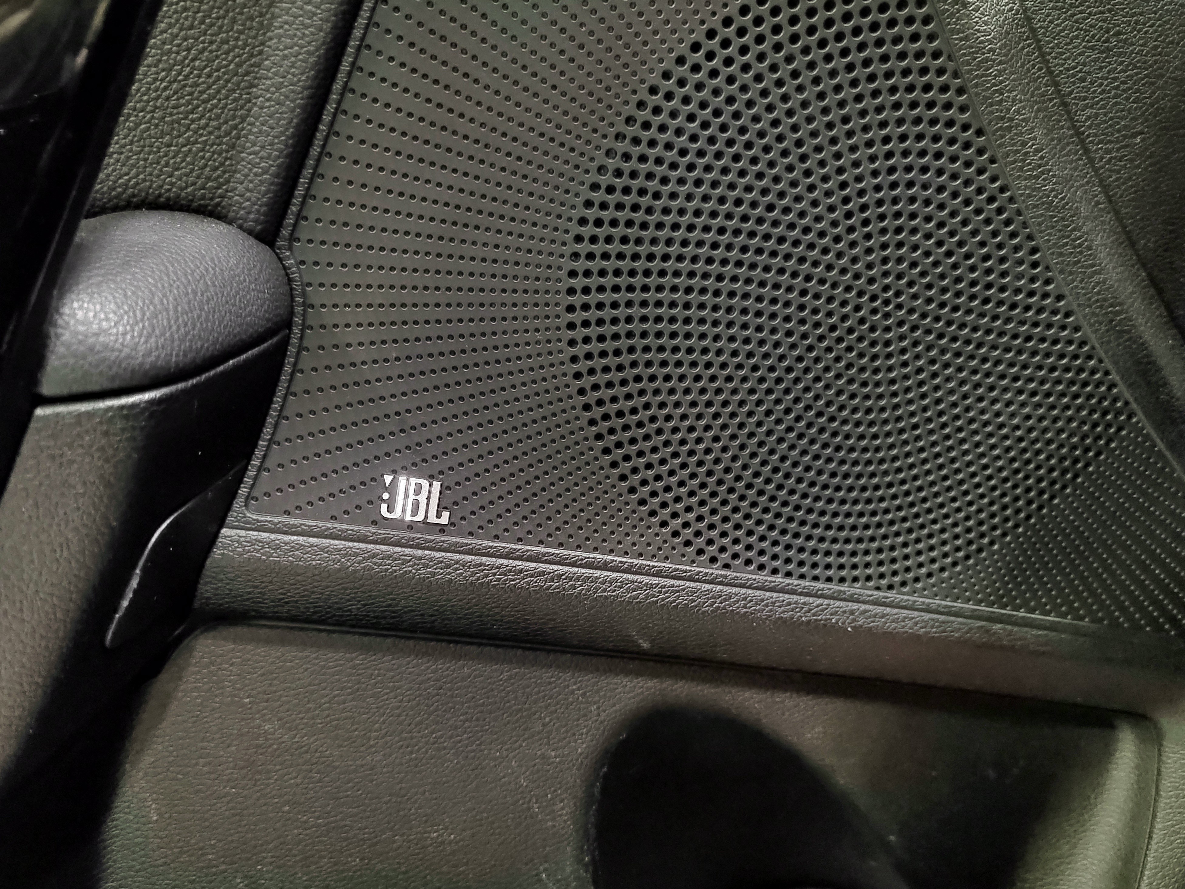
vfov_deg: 51.4
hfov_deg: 65.3
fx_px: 924
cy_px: 444
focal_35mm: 27
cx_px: 592
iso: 4840
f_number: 1.9
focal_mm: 5.52
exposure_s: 1/60
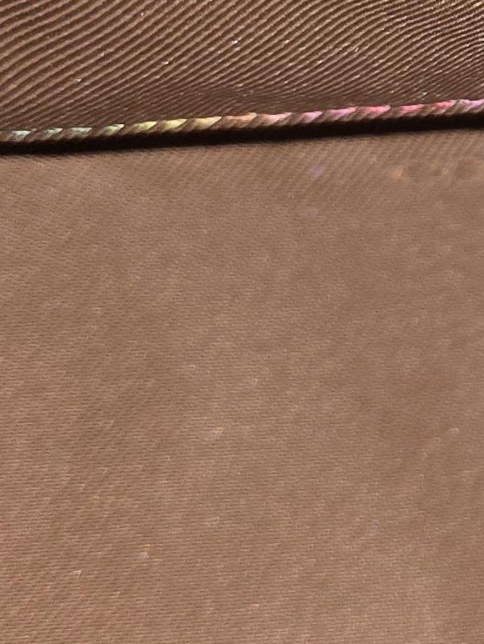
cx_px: 1168
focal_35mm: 119
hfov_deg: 10.6
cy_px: -82
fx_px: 2218
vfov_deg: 16.0
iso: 25
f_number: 1.7
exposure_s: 1/50
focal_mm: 6.3
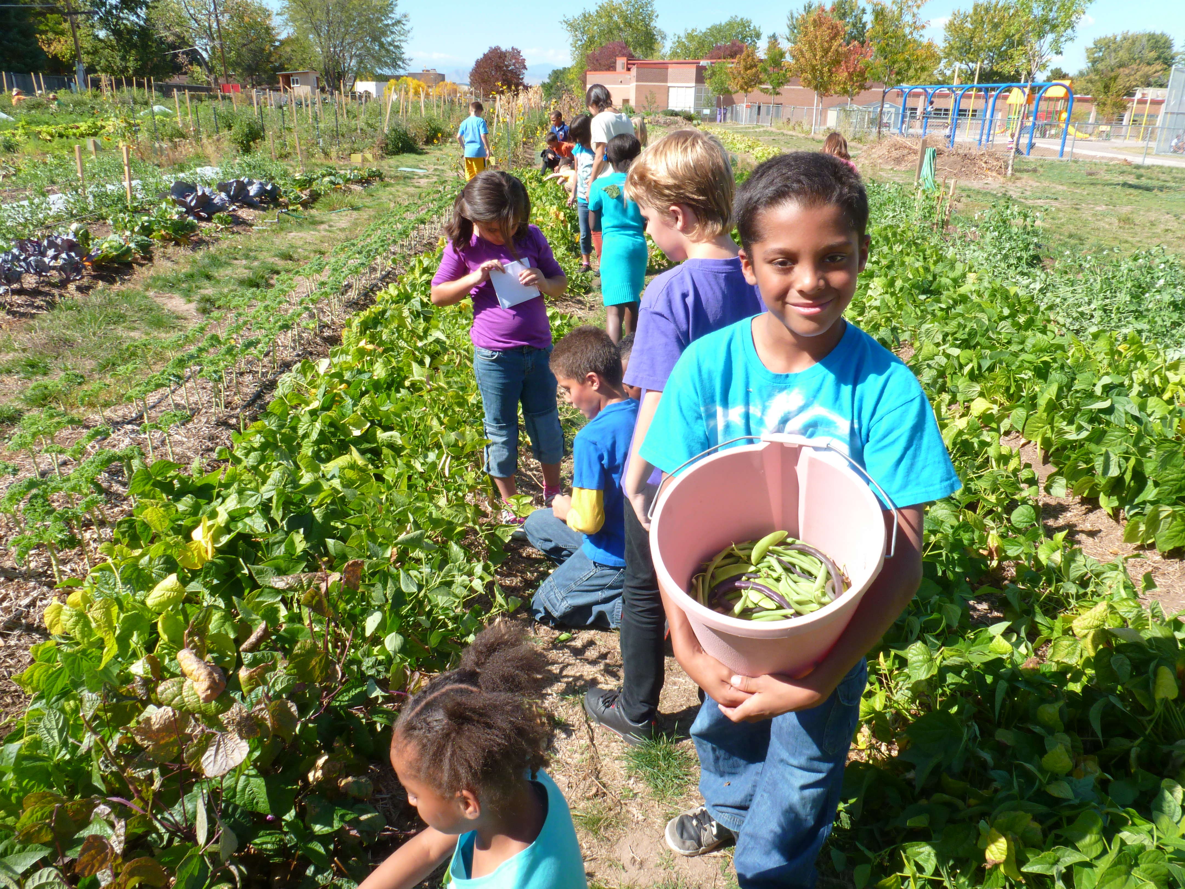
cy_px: 444
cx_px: 592
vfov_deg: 56.8
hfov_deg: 71.6
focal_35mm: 24
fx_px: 822
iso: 100
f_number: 4
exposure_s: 1/320
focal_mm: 4.3
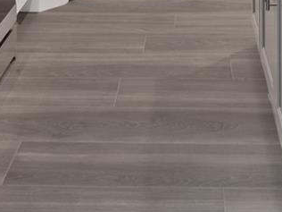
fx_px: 595
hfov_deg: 26.6
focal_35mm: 73
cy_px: -233
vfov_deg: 15.4
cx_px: 181
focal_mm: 10
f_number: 8
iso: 100
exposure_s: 1.3
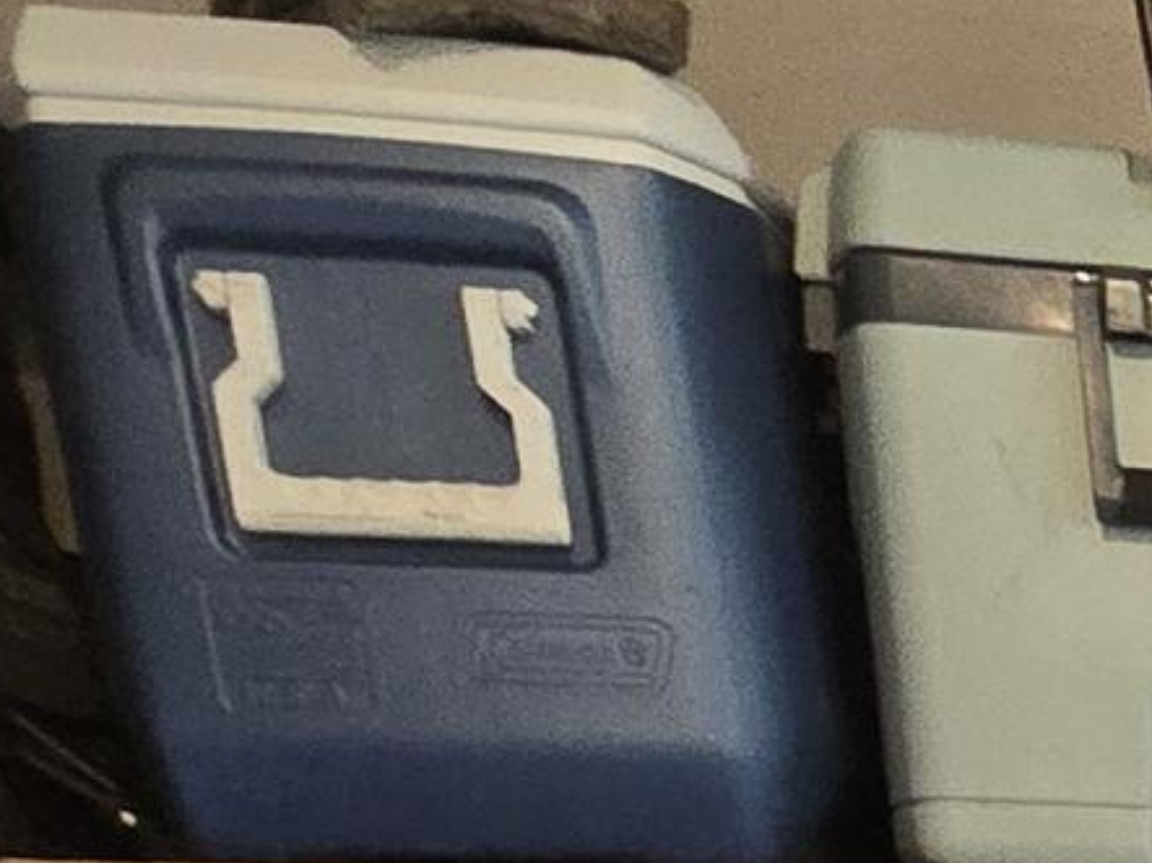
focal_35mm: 88
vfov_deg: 12.6
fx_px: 2928
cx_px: 2619
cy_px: 2145
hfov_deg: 15.2
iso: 320
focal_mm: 2.2
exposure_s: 1/60
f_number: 2.2
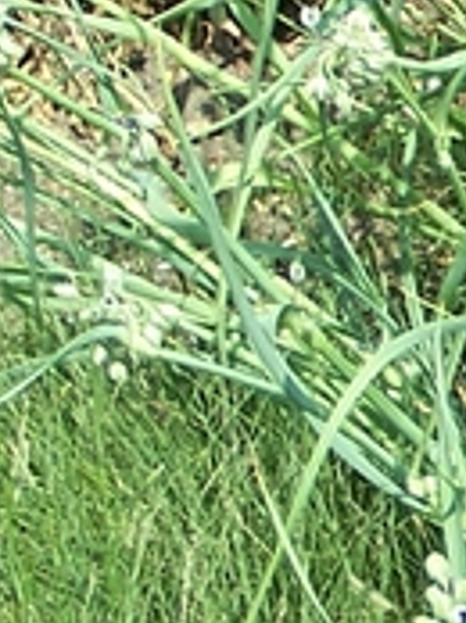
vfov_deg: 6.6
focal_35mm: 301
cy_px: 165
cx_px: 850
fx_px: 5416
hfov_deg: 4.9
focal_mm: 8.5
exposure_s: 1/750
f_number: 3
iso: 80
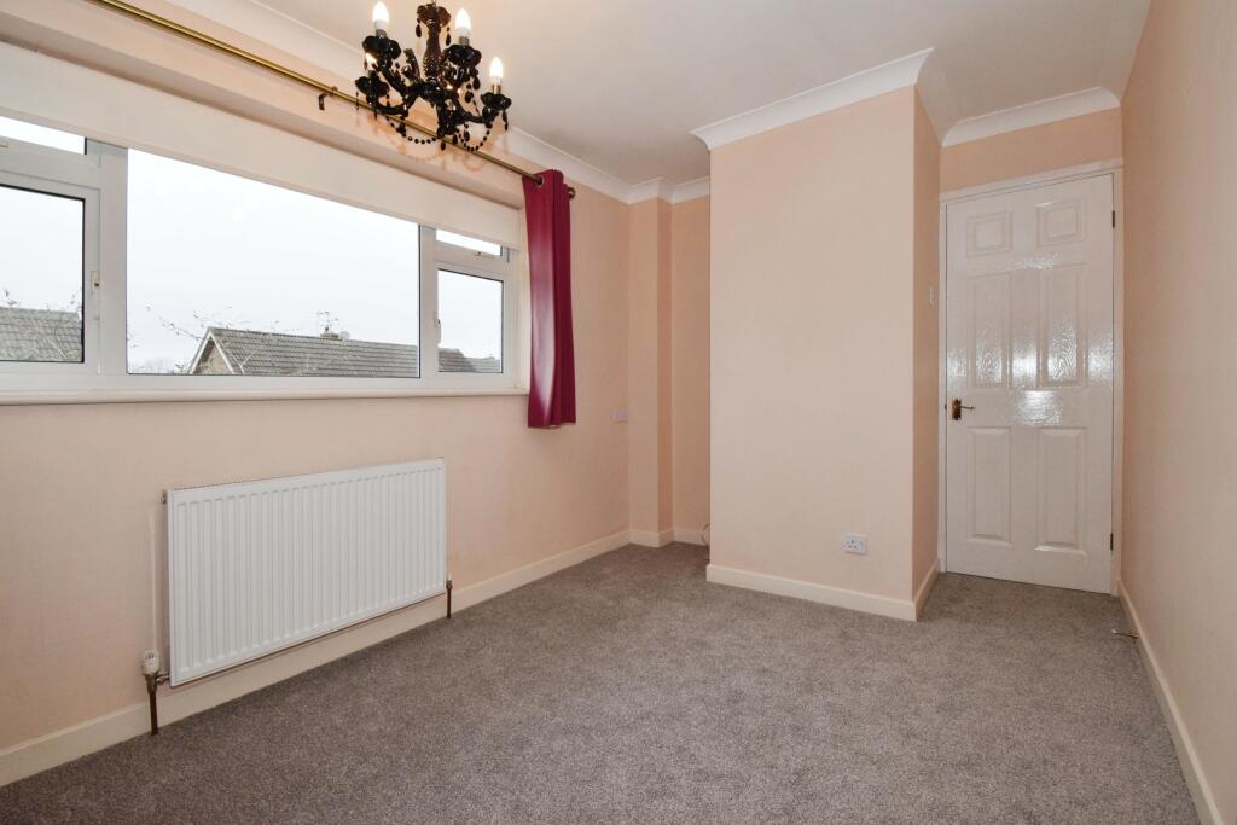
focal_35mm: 15
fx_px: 515
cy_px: 412
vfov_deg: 77.3
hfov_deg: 100.4
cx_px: 618
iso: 1000
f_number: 11
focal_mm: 10
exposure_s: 1/60
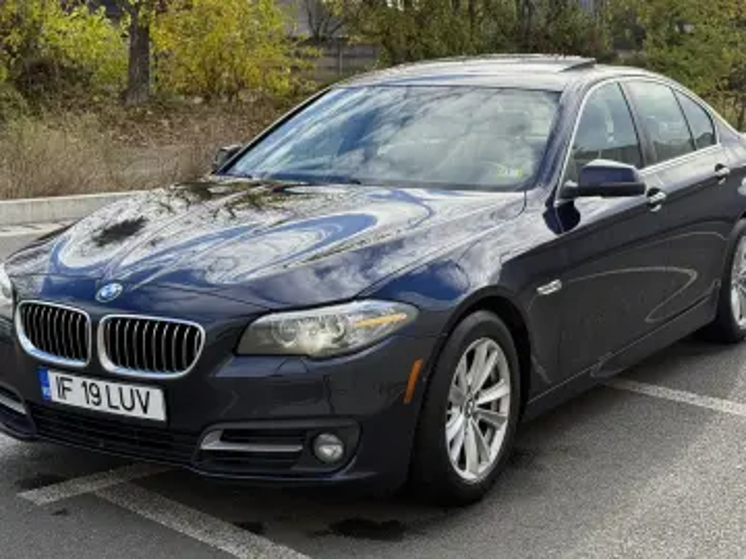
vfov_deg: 30.3
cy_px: 280
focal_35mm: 48
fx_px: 1034
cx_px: 373
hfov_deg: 39.7
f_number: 1.78
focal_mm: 6.76
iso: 64
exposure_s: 1/1222
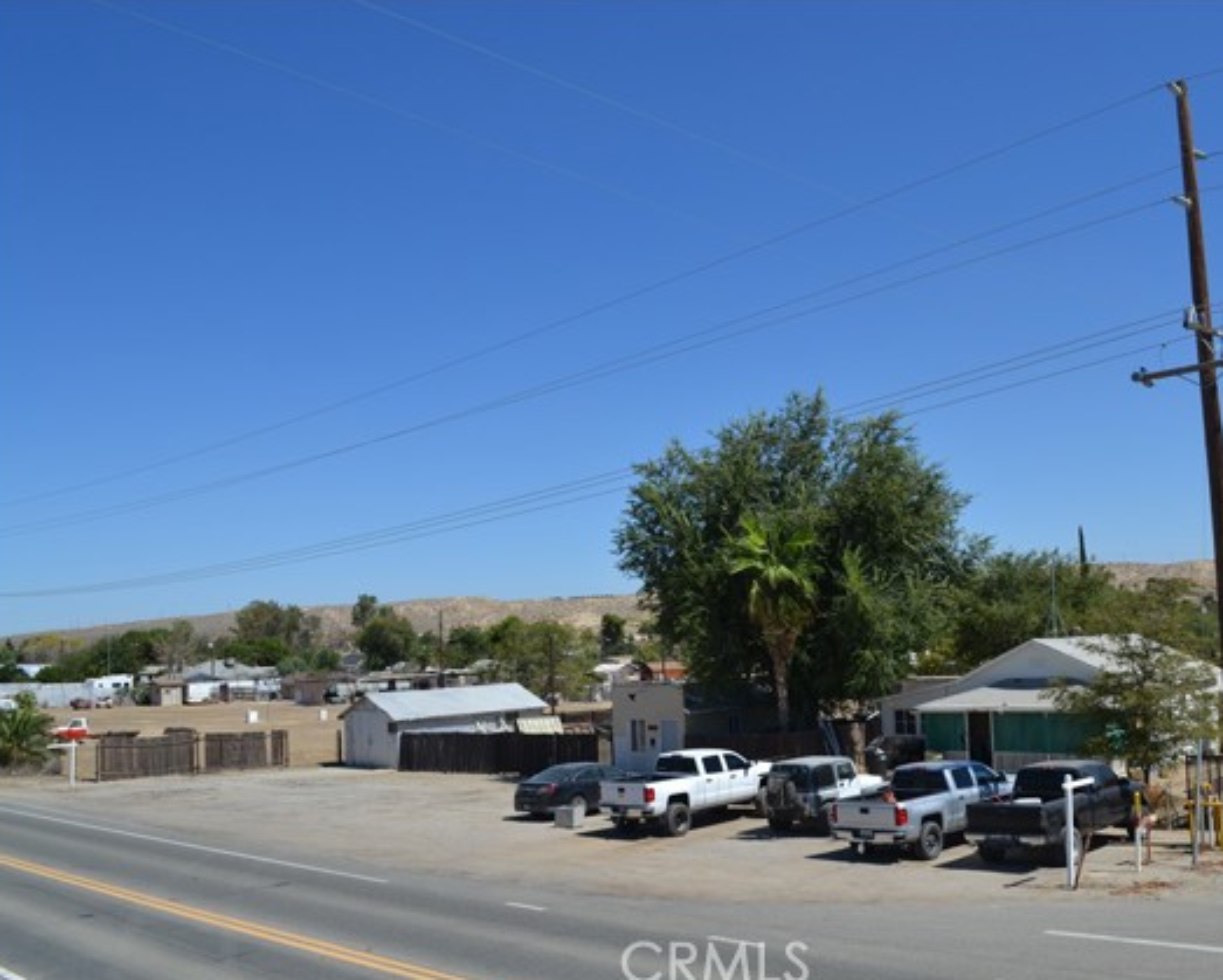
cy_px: 497
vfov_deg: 47.1
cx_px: 730
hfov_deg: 56.7
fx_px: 1123
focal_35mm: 31
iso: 100
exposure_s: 1/320
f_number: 9
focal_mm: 18
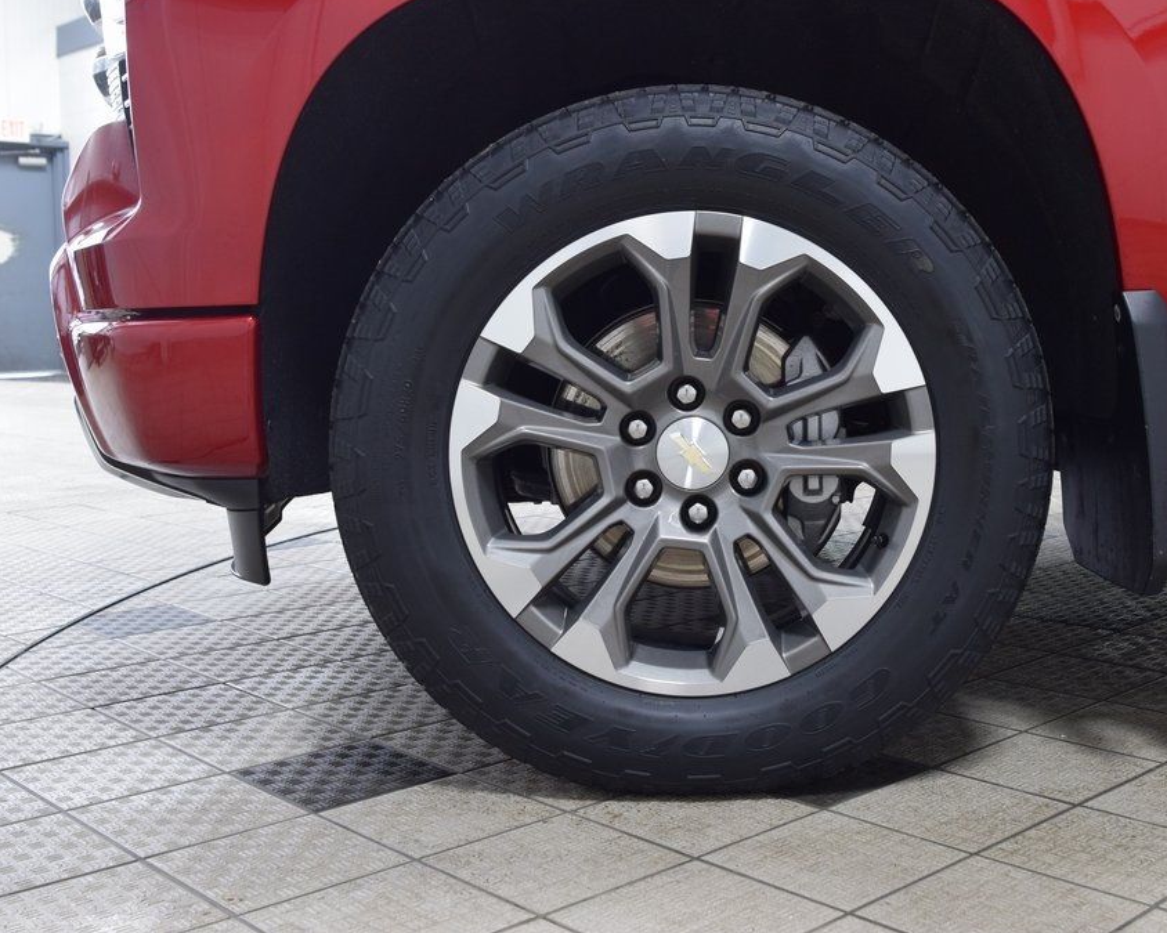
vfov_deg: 36.5
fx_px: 1416
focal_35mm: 41
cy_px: 465
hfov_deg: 44.6
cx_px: 702
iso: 800
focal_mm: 24
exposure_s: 1/15
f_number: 6.3
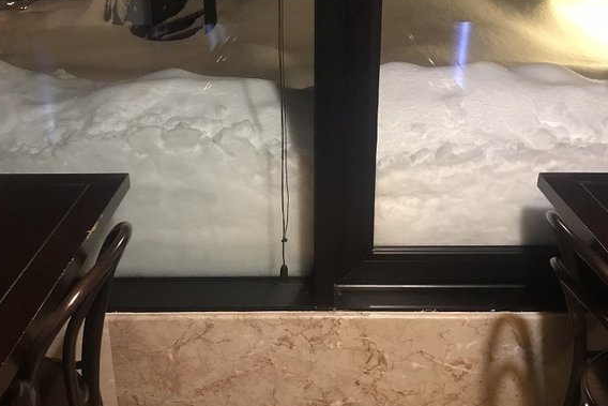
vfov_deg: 32.6
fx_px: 693
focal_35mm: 41
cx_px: 295
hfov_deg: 47.4
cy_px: 216
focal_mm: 3.99
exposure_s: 1/5
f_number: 1.8
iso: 100
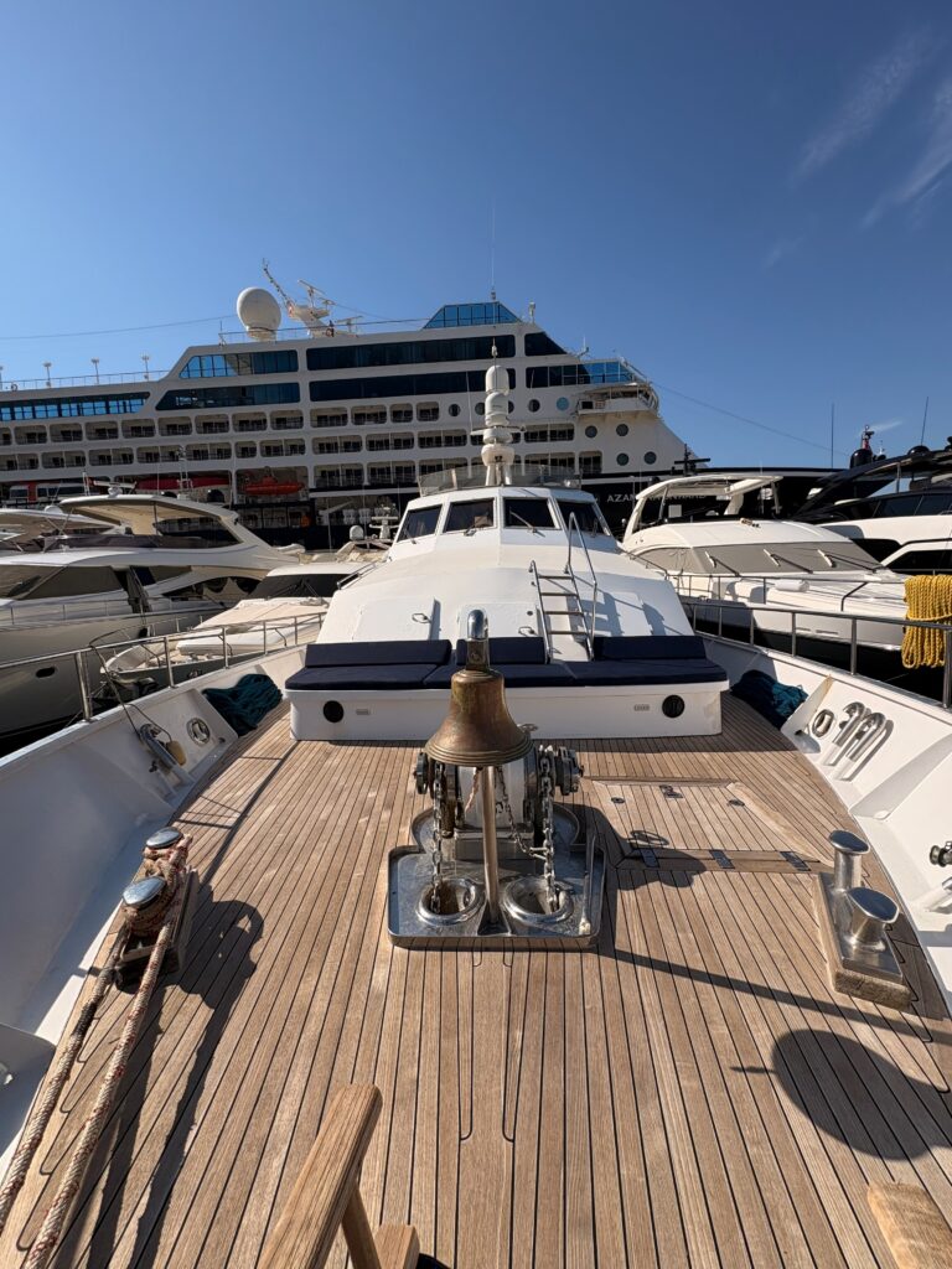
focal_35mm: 14
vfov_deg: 102.1
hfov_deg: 85.7
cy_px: 634
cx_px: 476
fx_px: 513
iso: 50
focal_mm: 2.22
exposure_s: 1/3390
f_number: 2.2
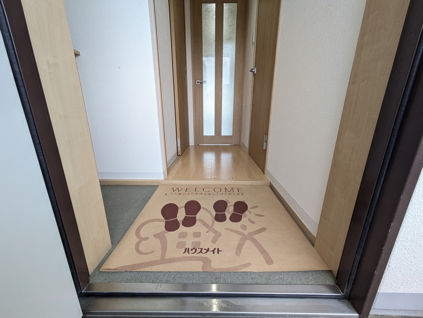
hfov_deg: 102.1
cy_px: 159
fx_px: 171
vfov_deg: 85.7
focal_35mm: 14
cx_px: 212
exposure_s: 1/100
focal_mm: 1.83
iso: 110
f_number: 2.2
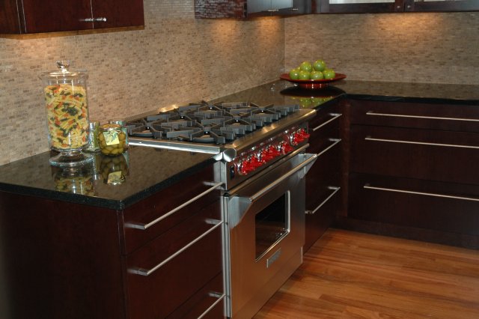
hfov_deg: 42.3
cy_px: 160
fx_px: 618
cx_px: 240
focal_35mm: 46
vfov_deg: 28.9
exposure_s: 1/60
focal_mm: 31
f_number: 4
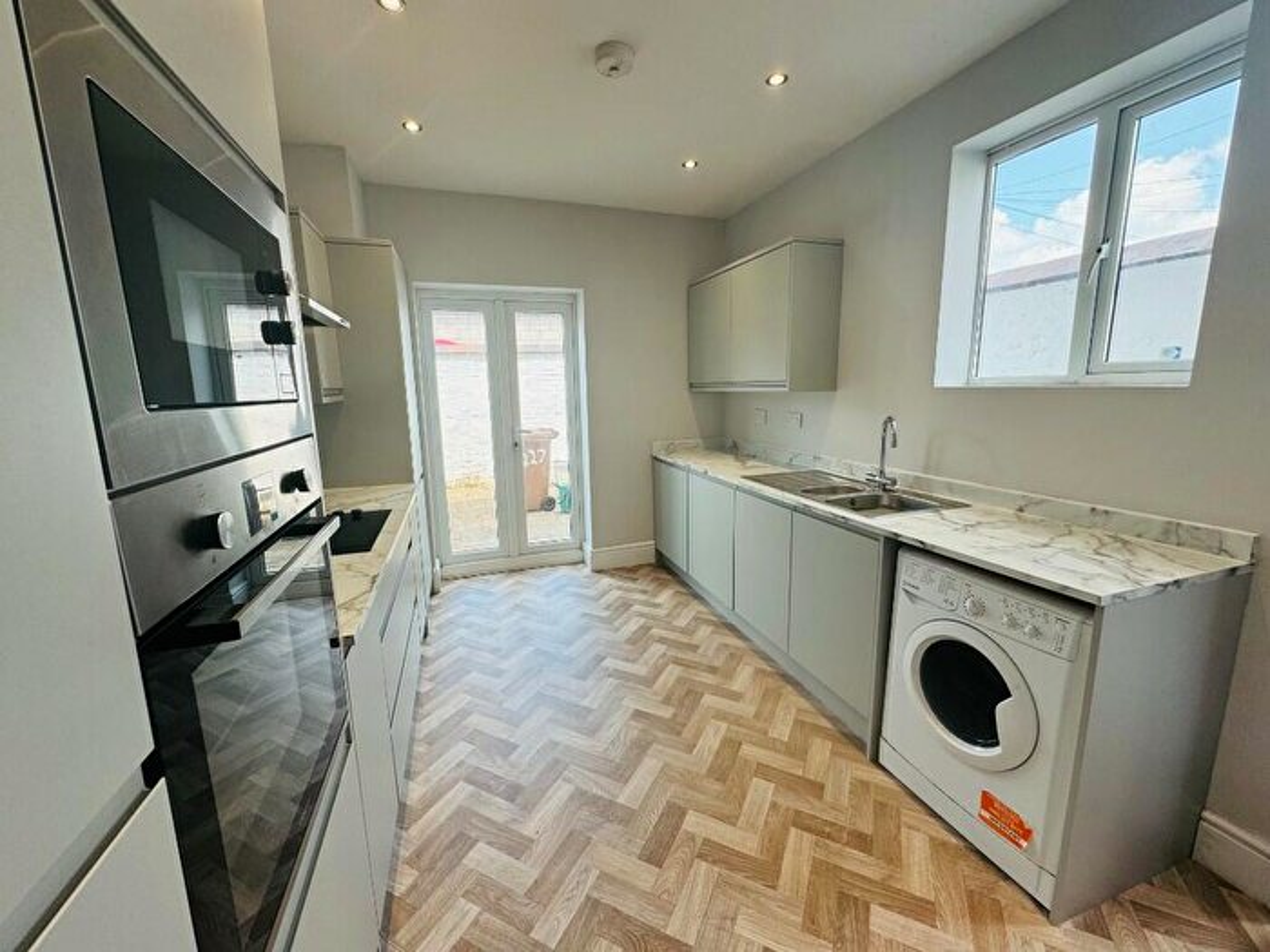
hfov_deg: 102.1
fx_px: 514
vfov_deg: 85.7
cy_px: 476
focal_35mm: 14
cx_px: 635
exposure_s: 1/109
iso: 40
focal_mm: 2.22
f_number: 2.2
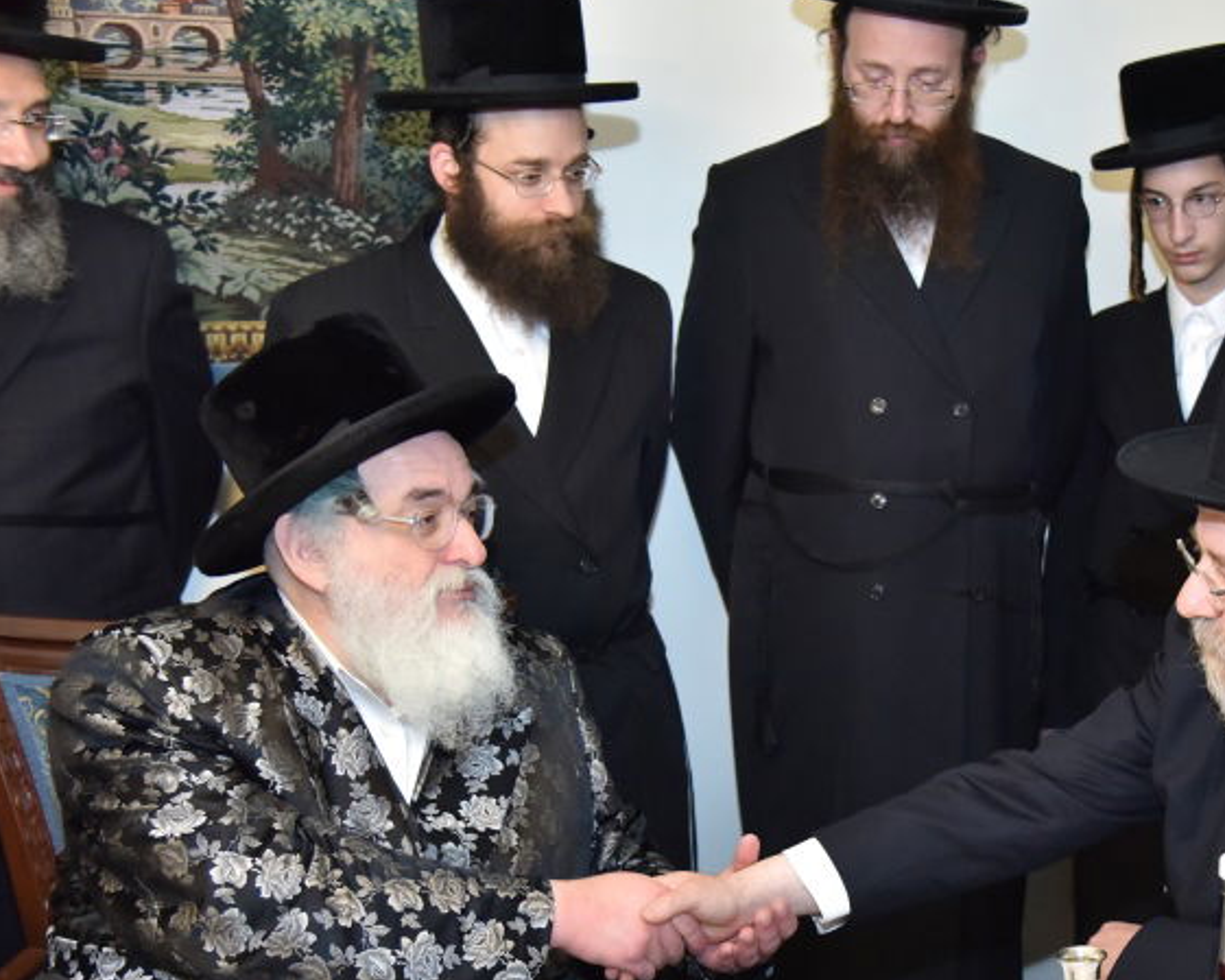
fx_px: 2176
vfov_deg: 25.1
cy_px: 717
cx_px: 926
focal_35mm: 60
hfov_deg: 30.9
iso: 1600
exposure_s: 1/80
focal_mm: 35
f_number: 4
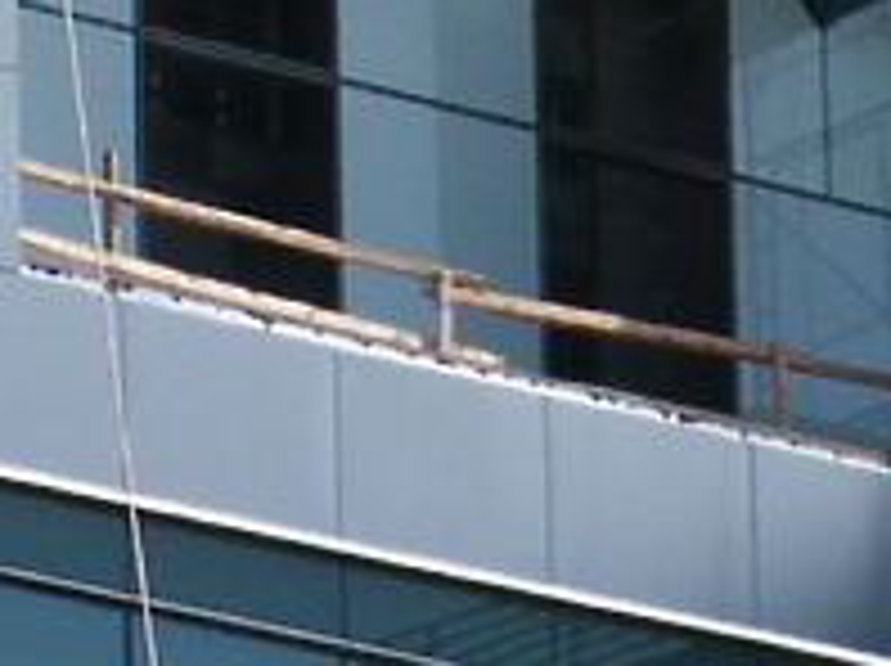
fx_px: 15194
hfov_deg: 3.4
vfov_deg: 2.5
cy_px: -551
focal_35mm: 591
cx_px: -99
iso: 64
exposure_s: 1/180
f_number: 8
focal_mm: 26.4
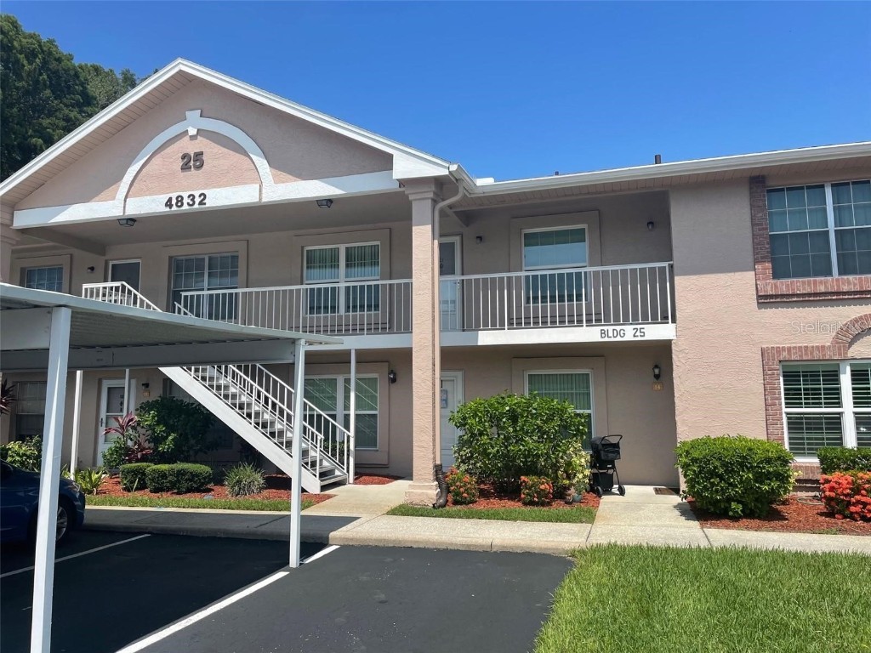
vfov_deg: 53.1
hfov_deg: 67.3
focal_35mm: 26
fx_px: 654
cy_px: 326
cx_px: 436
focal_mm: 4.2
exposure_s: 1/3731
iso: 32
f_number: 1.6
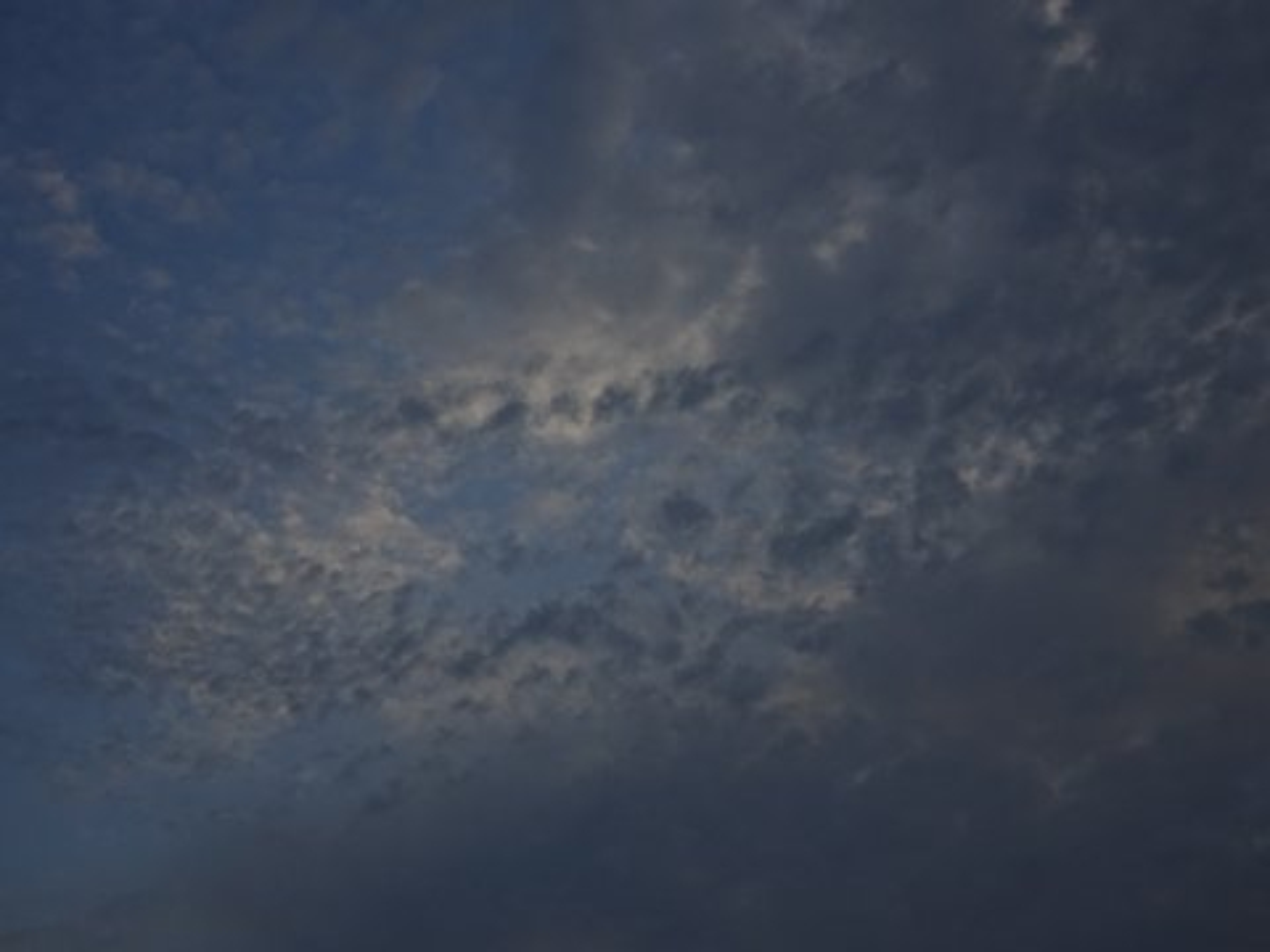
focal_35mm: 66
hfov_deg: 29.4
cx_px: 635
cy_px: 476
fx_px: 2421
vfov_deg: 22.3
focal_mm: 11.32
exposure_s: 1/200
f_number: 4.5
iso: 80
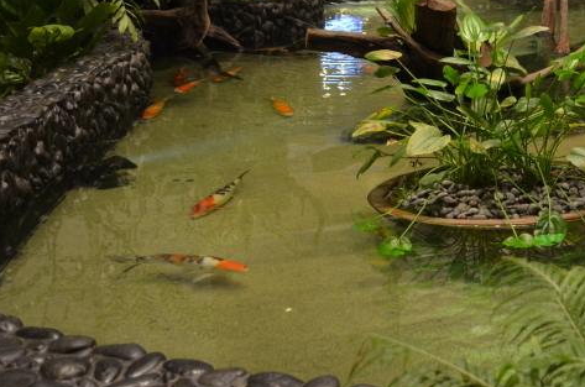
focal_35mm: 78
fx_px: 1265
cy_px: 11
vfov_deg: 17.1
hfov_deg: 25.4
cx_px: 511
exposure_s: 1/40
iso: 800
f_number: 4
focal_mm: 24
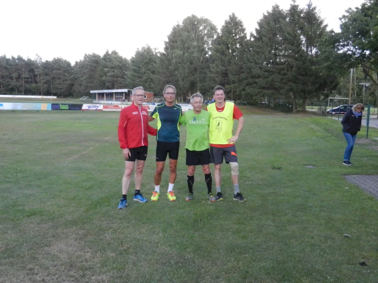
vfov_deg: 42.9
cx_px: 189
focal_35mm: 33
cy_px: 142
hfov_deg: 55.4
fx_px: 360
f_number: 3.8
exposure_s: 1/800
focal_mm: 5.9
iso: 800
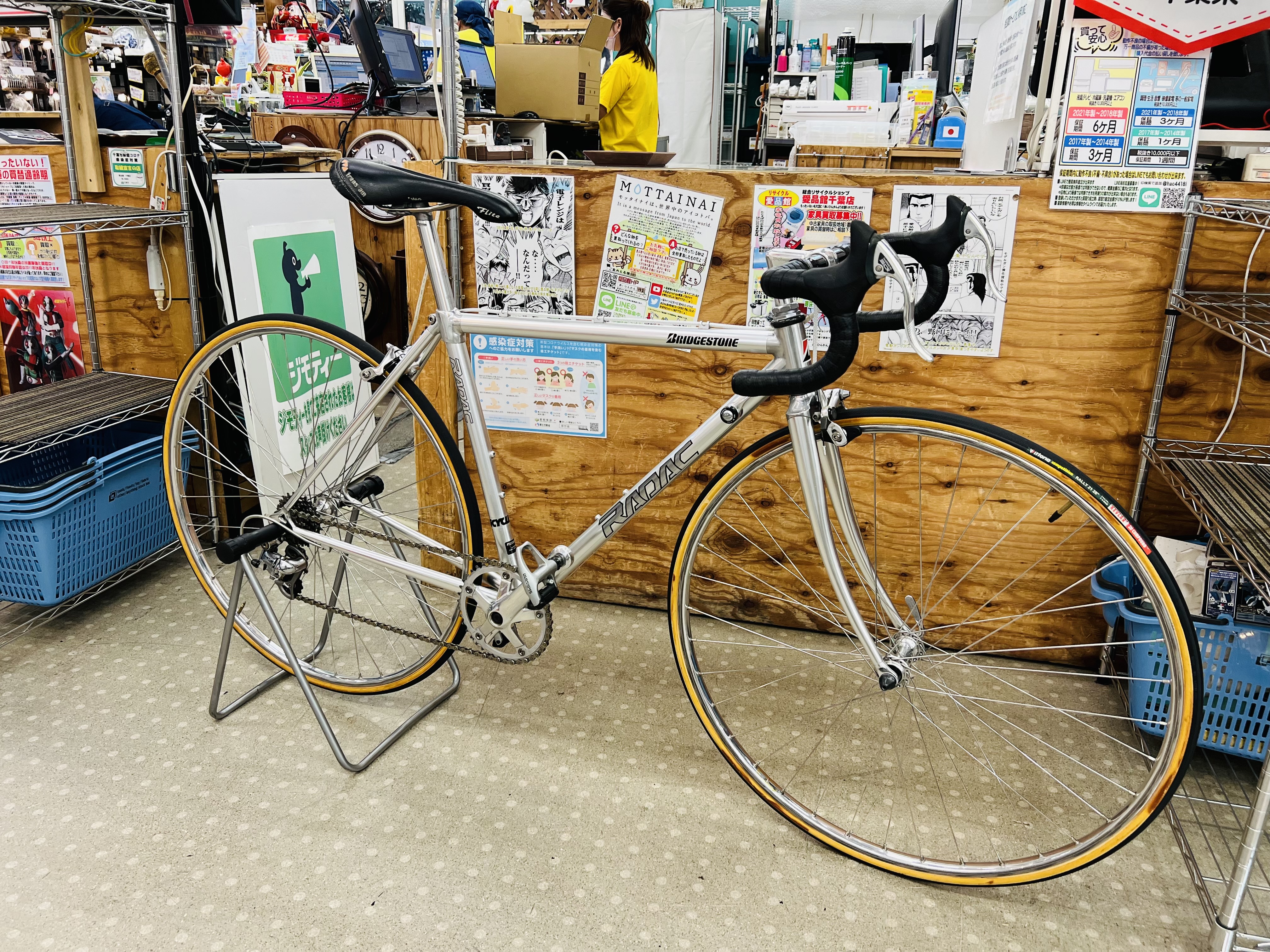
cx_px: 635
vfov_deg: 53.1
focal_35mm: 26
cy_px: 476
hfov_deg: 67.3
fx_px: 954
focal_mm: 5.7
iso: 125
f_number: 1.5
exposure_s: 1/100
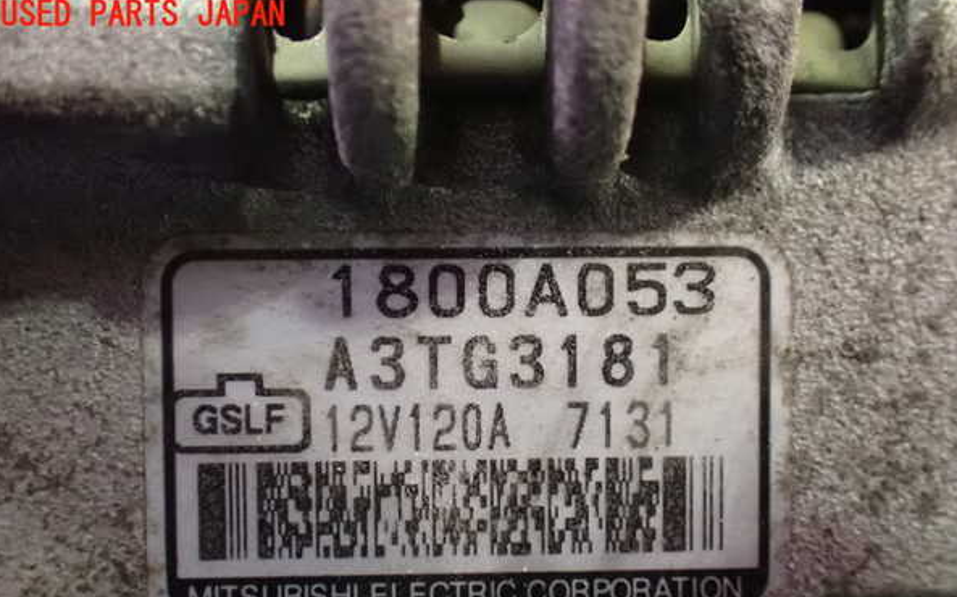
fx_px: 1147
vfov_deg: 29.1
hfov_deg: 45.3
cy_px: 358
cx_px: 476
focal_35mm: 44
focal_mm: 7.31
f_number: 2.8
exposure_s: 1/20
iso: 1600
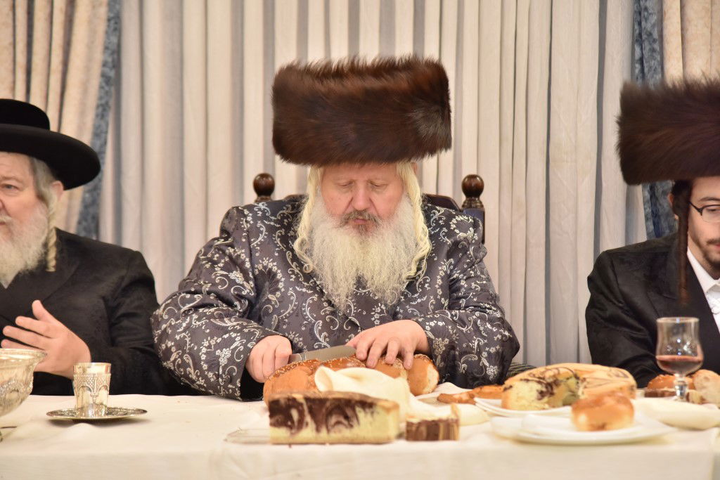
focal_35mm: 120
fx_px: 2400
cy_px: 240
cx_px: 360
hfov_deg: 17.1
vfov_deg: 11.4
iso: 2000
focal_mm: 120
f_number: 4
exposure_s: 1/125
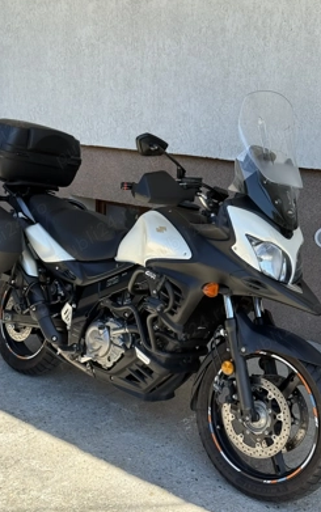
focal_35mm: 52
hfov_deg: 24.9
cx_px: 143
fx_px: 727
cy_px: 255
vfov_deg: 38.8
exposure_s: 1/1242
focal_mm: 6.76
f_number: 1.78
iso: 80
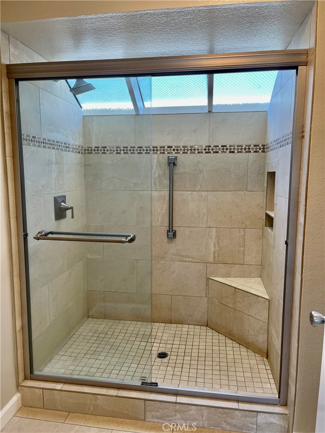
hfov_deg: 53.1
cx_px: 162
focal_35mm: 26
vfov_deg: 67.3
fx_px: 325
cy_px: 216
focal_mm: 5.1
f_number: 1.6
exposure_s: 1/120
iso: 64
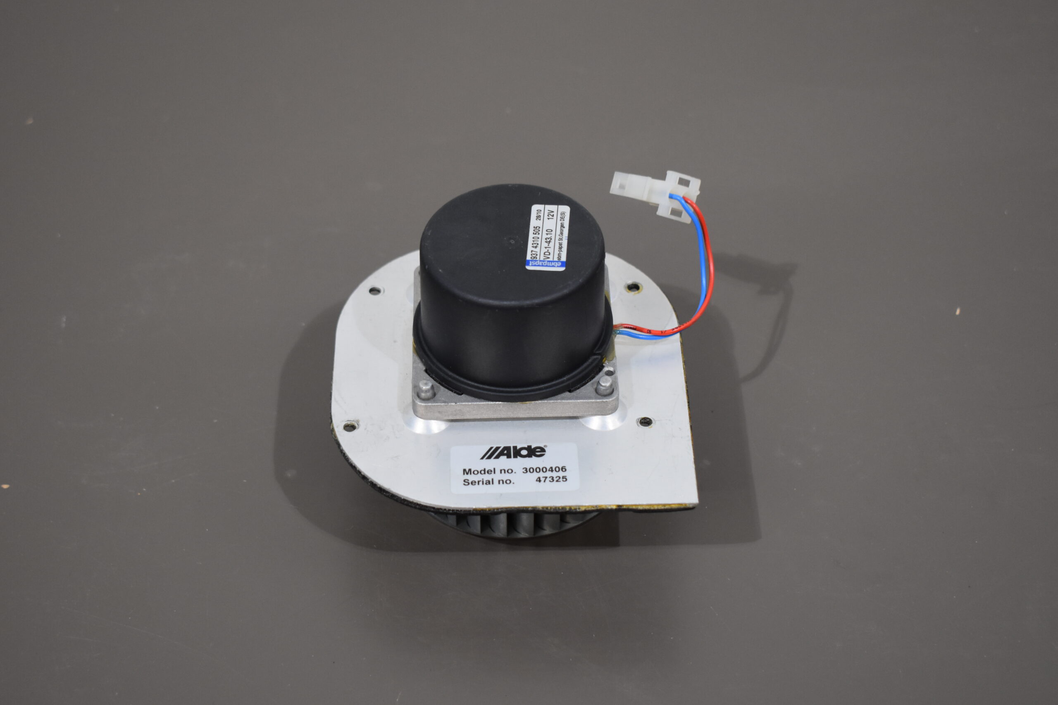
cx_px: 529
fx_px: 1763
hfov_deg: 33.4
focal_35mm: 60
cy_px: 352
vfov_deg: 22.6
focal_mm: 40
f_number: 5
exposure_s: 1/125
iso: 800
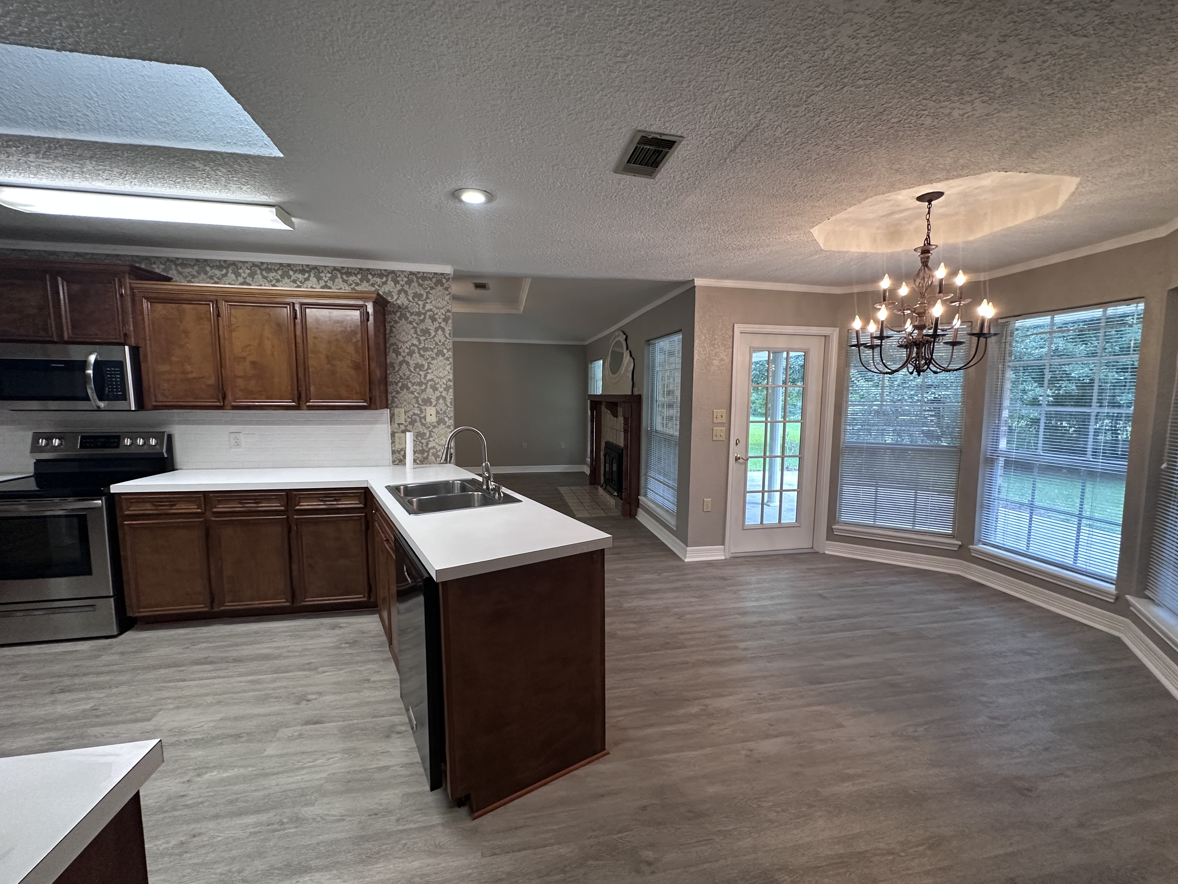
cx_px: 589
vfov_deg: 85.7
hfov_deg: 102.1
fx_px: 476
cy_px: 442
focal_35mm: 14
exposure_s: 1/120
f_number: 2.2
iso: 250
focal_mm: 2.22
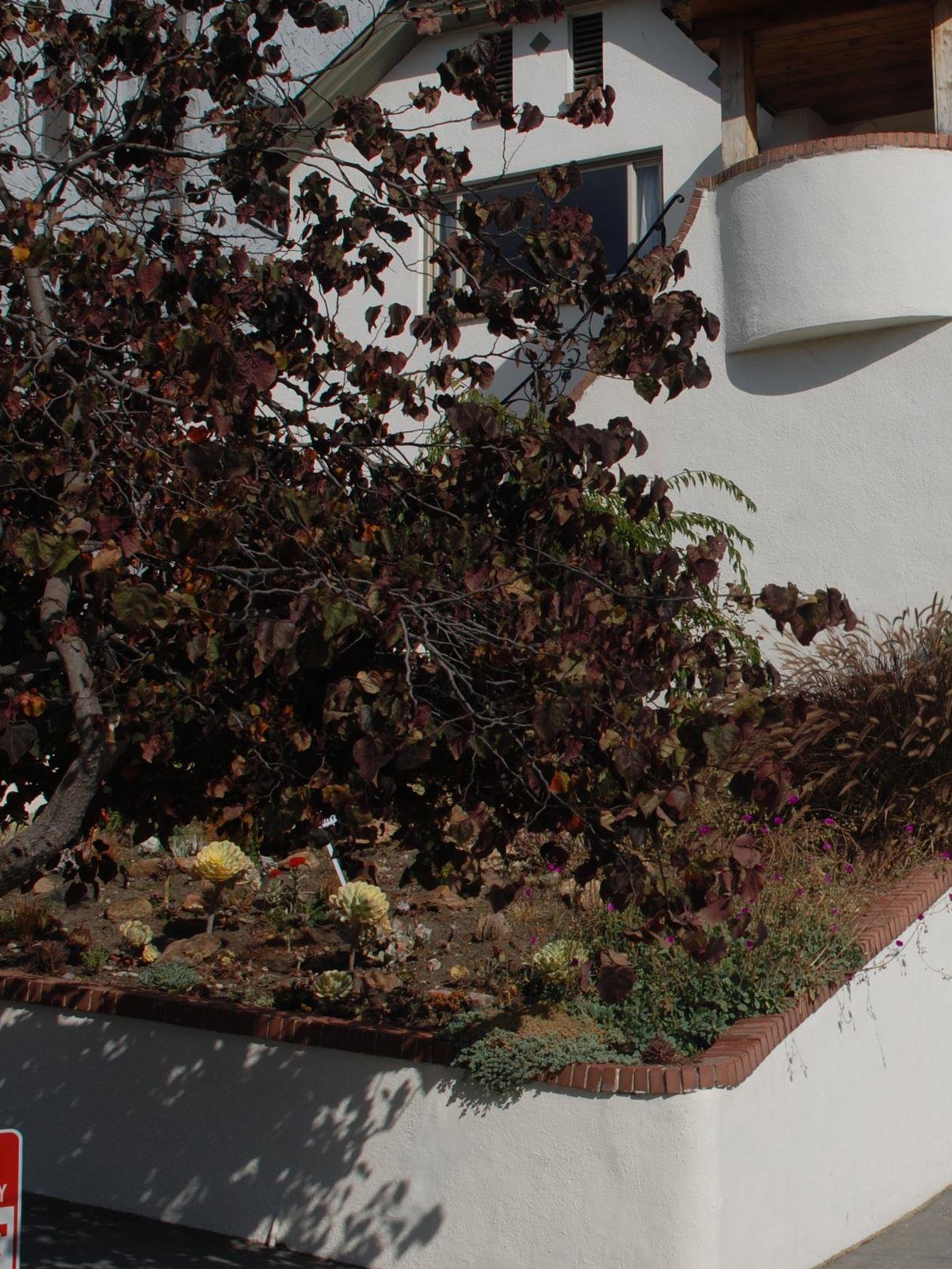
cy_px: 677
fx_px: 2346
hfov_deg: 21.8
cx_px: 1022
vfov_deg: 30.3
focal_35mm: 64
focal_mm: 24
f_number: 10
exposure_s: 1/400
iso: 100
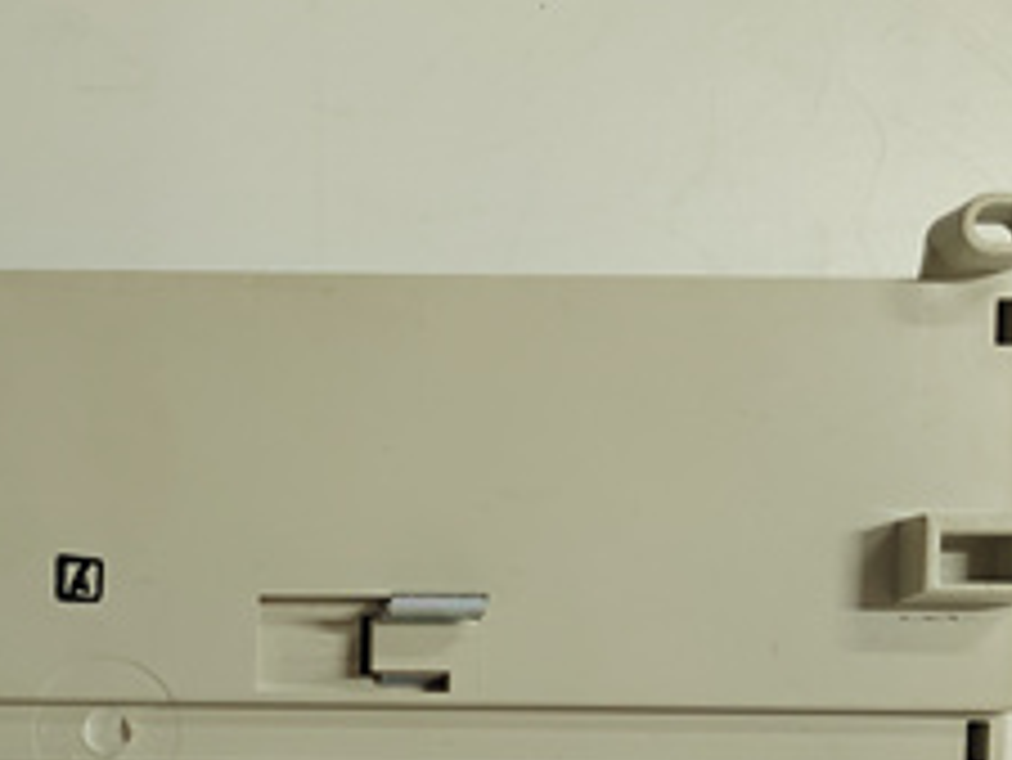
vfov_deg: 26.8
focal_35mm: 51
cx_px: 139
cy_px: 785
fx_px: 1492
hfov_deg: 35.7
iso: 2344
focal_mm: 5.52
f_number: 1.9
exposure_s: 1/100
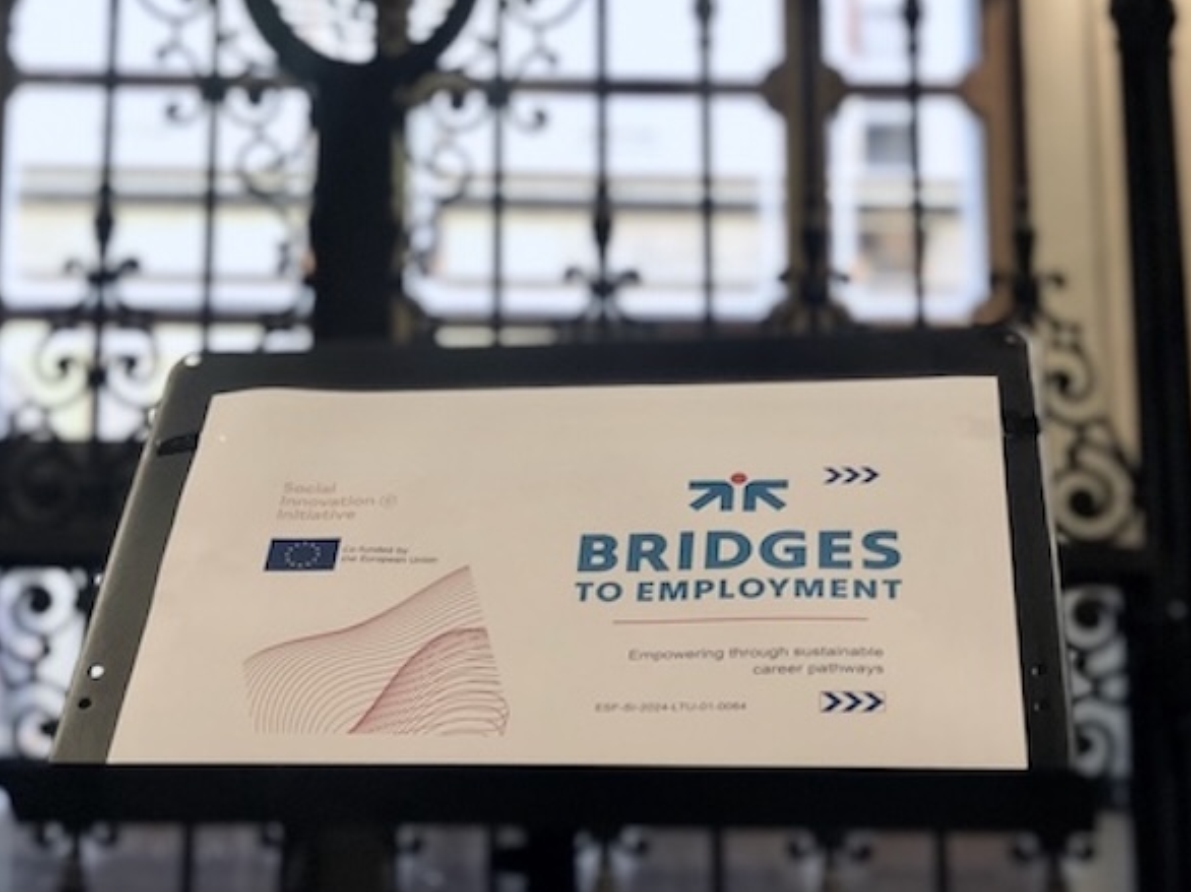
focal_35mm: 71
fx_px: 2442
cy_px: 390
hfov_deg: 27.3
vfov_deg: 20.7
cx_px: 415
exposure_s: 1/33
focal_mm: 6
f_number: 2.4
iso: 125
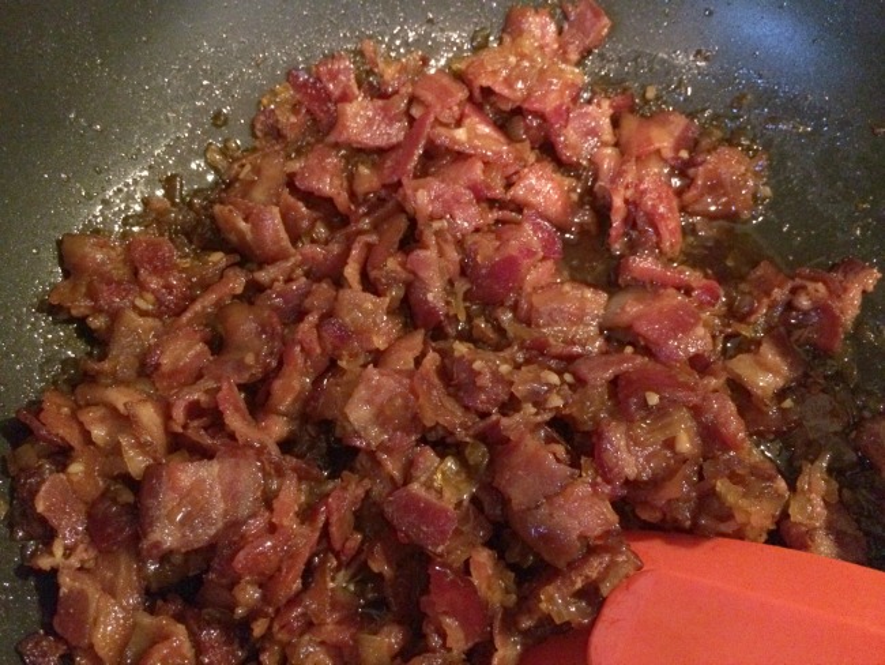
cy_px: 332
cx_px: 442
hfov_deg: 59.9
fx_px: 767
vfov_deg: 46.8
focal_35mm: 30
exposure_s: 1/15
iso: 800
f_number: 2.2
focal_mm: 4.12
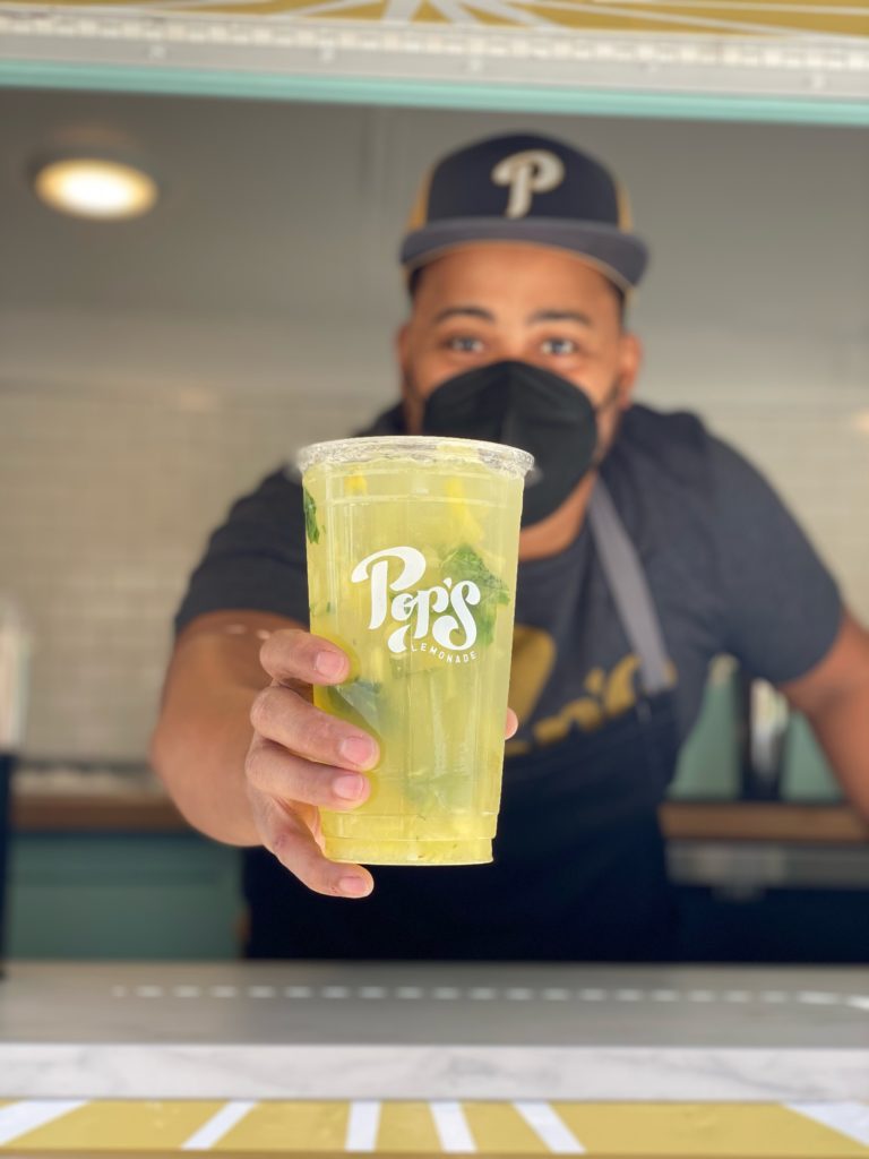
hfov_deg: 28.0
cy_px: 580
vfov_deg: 36.8
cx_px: 434
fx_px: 1741
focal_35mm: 52
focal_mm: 6
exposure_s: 1/156
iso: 20
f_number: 2
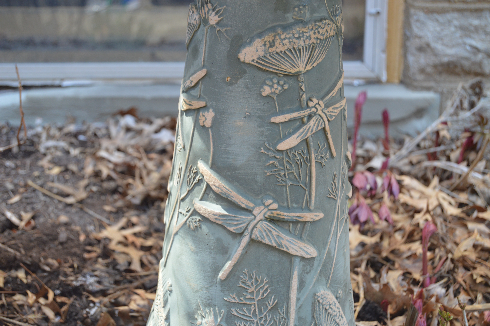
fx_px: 1061
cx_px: 245
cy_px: 163
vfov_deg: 17.5
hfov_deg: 26.0
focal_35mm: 78
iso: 400
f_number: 5.6
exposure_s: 1/125
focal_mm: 52
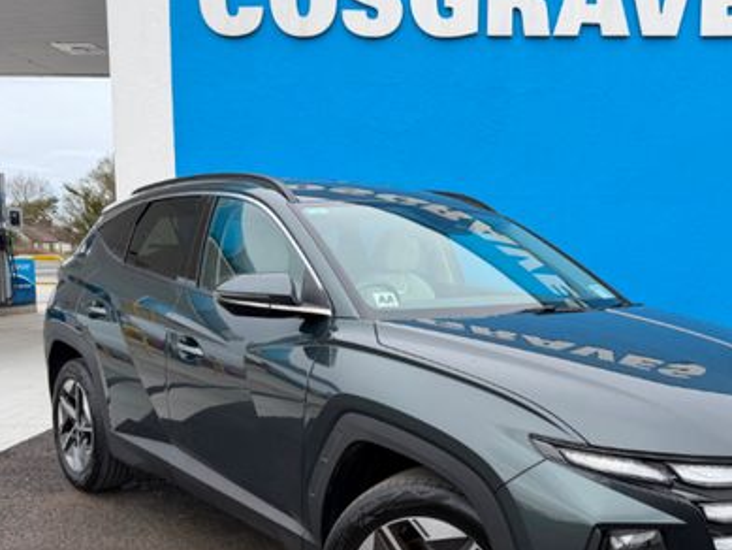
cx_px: 457
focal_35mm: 37
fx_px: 783
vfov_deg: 38.3
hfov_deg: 49.6
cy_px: 360
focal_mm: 6.76
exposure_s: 1/1122
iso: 80
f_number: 1.78
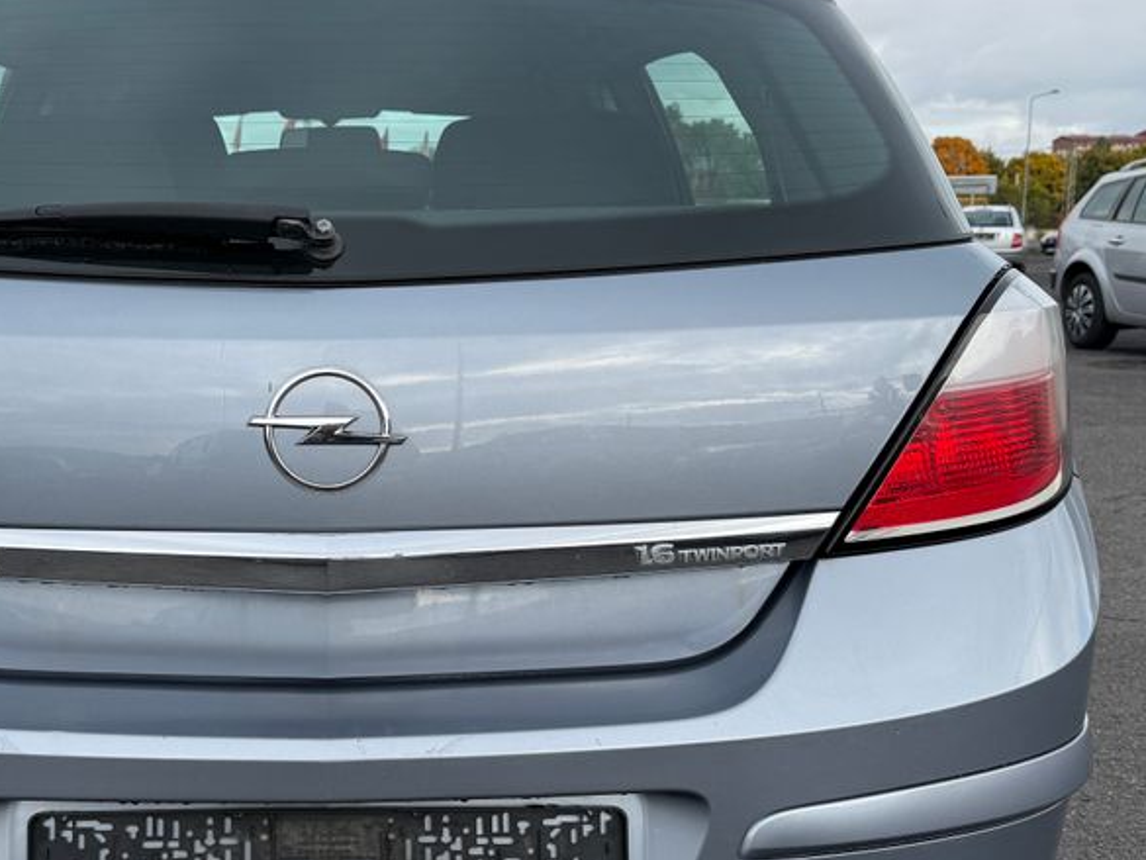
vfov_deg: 34.3
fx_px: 1391
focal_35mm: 42
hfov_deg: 43.8
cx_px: 335
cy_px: 484
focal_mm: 6.76
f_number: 1.78
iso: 80
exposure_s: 1/2053
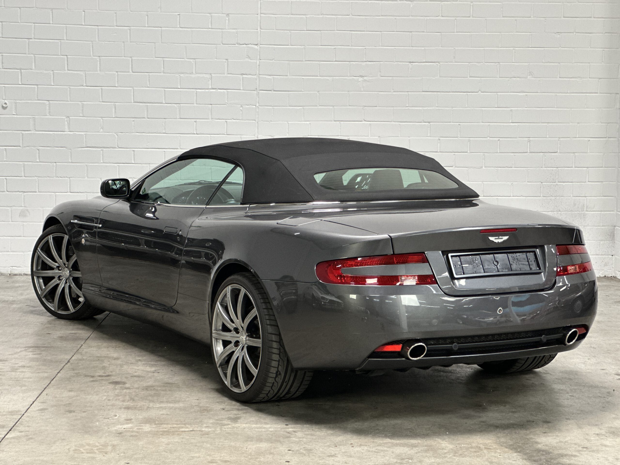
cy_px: 232
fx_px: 1379
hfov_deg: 25.3
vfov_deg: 19.1
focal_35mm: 77
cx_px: 310
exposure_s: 1/33
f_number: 2.8
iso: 160
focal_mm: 9
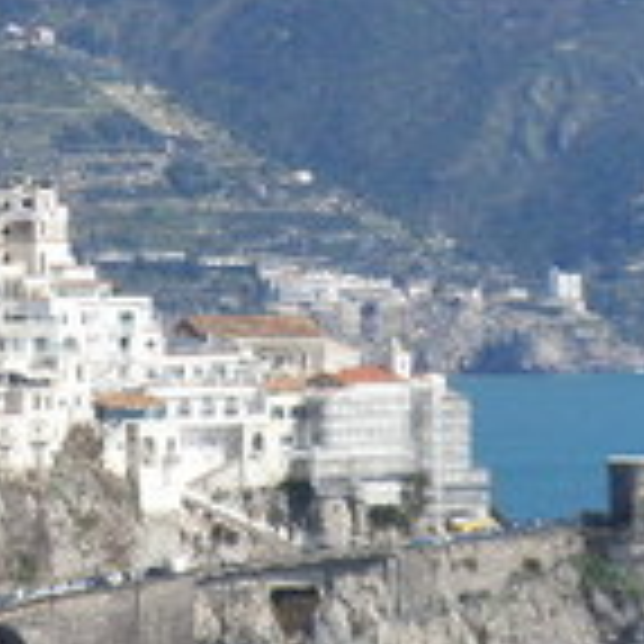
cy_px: 268
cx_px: -164
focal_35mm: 442
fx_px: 9303
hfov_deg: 4.0
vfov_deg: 4.0
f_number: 5.1
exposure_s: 1/500
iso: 64
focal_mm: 28.1
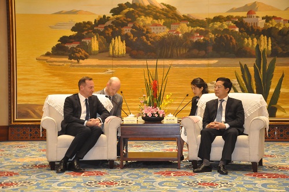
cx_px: 144
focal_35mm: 75
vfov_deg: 18.1
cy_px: 96
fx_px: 601
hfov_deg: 27.0
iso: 2000
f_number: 5
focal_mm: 50
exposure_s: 1/100
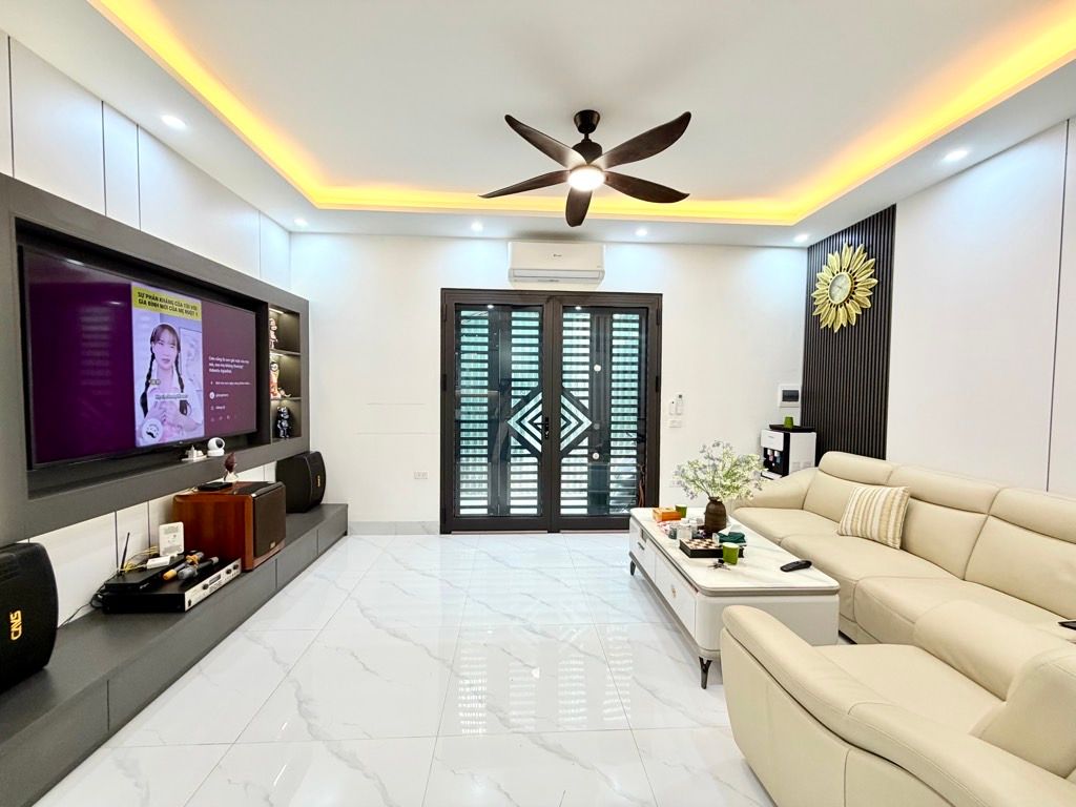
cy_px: 404
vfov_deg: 85.7
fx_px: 435
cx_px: 538
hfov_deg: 102.1
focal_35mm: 14
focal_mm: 2.22
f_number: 2.2
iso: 160
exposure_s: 1/100
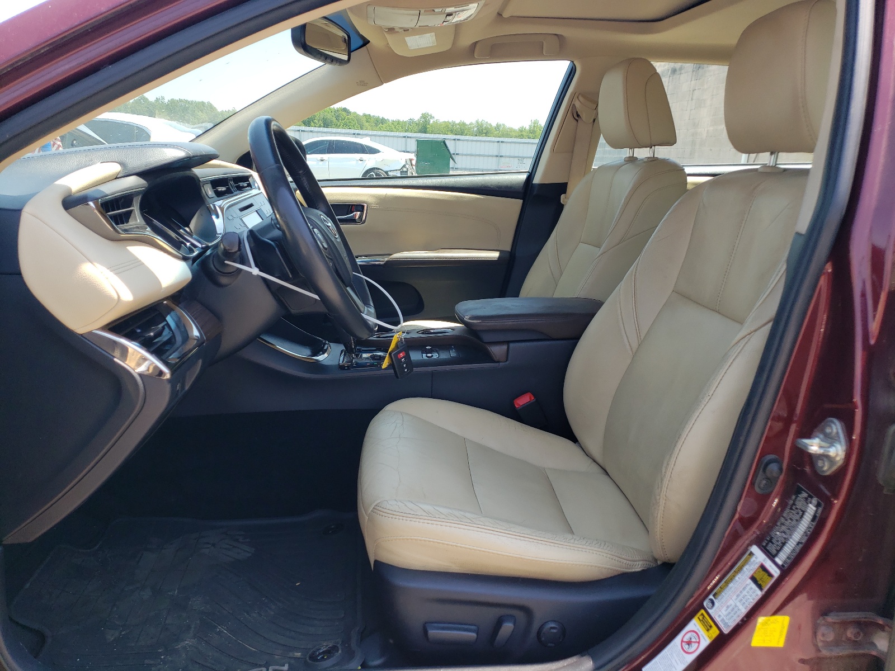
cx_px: 448
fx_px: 672
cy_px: 336
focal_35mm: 26
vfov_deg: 53.1
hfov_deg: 67.3
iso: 50
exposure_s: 1/588
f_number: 1.5
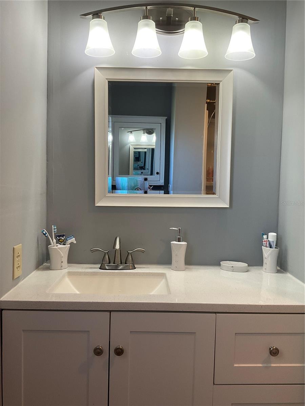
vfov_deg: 61.7
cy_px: 203
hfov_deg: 48.2
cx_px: 152
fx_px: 341
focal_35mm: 29
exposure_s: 1/120
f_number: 1.8
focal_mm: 3
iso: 64
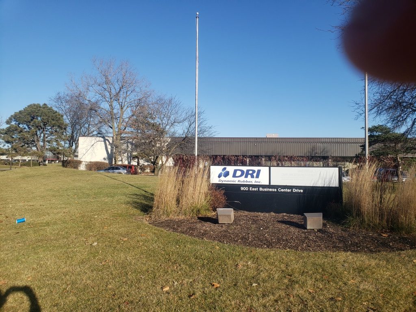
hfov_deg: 67.3
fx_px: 312
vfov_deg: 53.1
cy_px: 156
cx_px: 208
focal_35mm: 26
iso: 50
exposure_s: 1/1294
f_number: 2.4
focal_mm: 4.3
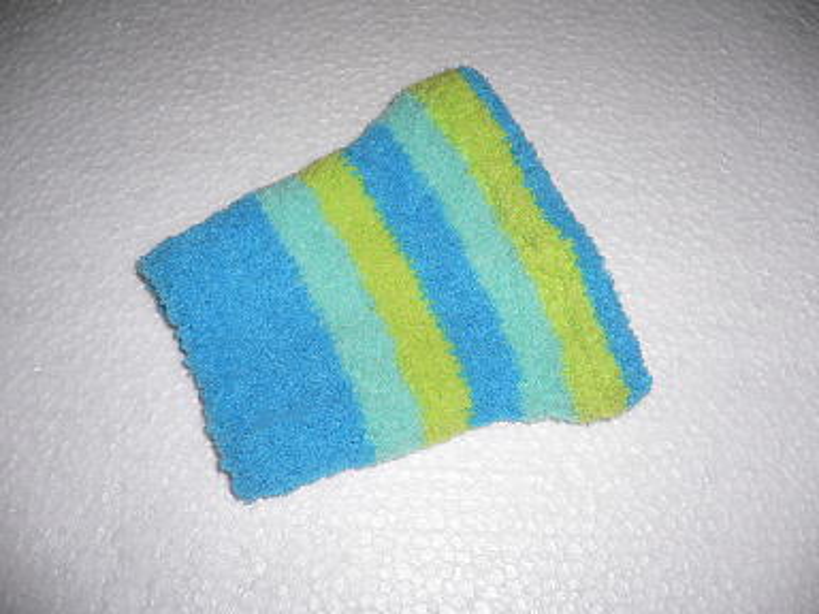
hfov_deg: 52.6
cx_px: 410
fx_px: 828
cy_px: 307
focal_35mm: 35
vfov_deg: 40.7
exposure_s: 1/60
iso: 80
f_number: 2.8
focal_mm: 5.8
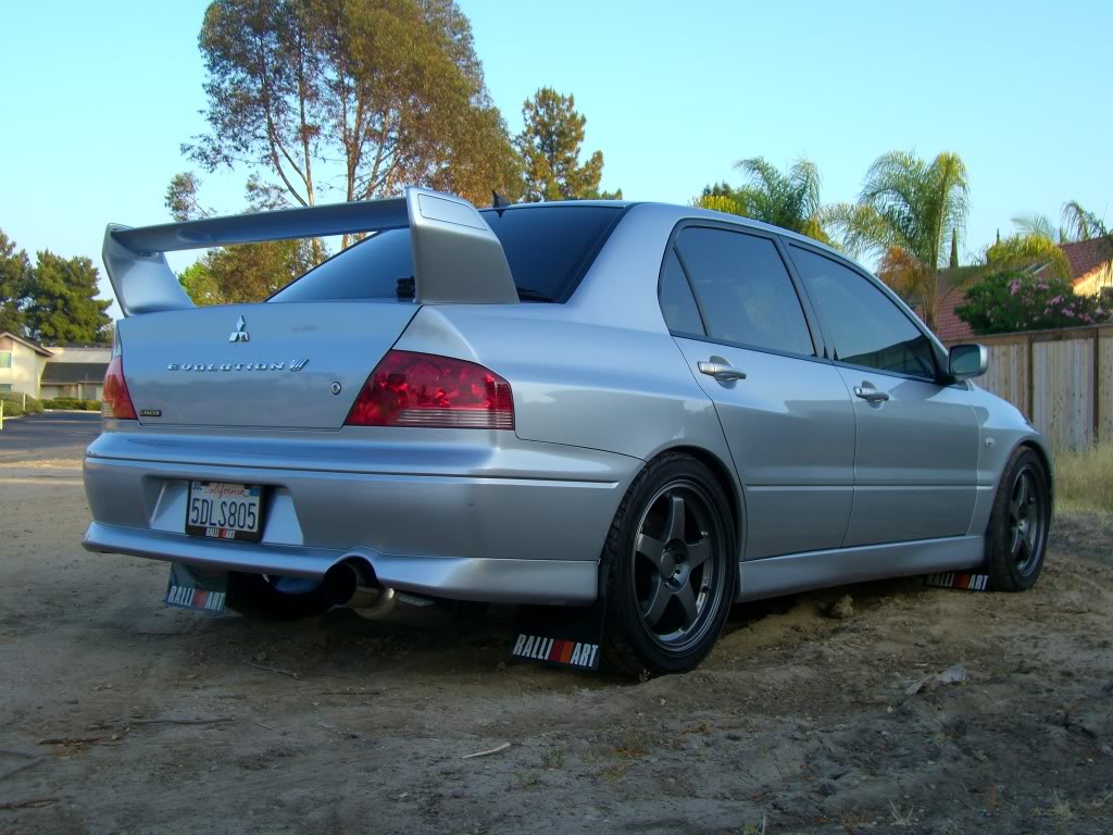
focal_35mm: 46
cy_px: 418
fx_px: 1479
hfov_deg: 41.2
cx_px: 556
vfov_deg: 31.5
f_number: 3.1
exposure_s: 1/160
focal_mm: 9.6
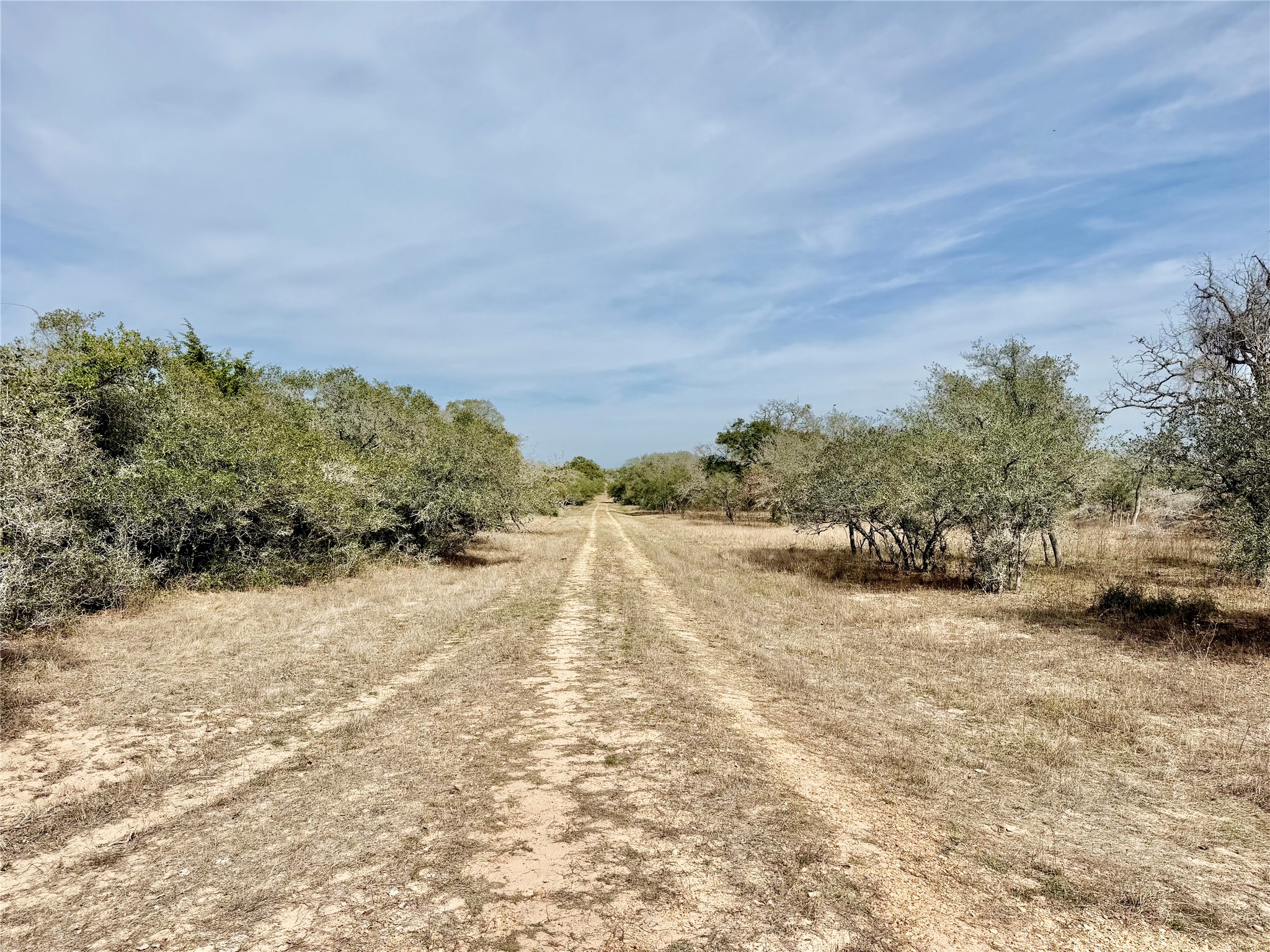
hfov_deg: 71.6
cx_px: 635
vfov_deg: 56.8
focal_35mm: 24
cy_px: 476
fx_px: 881
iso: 80
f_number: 1.78
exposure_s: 1/8130
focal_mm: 6.76
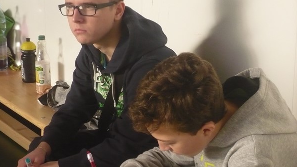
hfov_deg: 19.0
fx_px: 890
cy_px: 88
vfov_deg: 10.7
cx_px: 148
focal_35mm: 113
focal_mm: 17
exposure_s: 1/160
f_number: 4.9
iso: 400
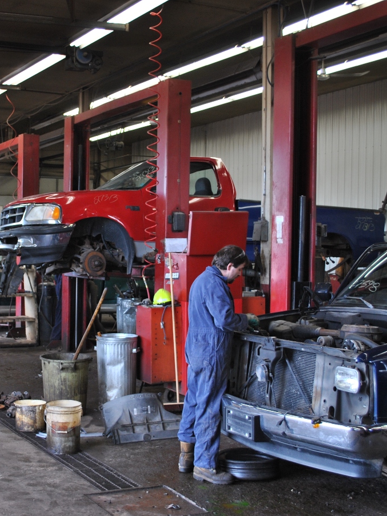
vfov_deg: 36.8
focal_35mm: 52
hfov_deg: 27.6
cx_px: 93
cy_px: 259
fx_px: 775
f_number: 4
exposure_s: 1/40
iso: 200
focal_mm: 24
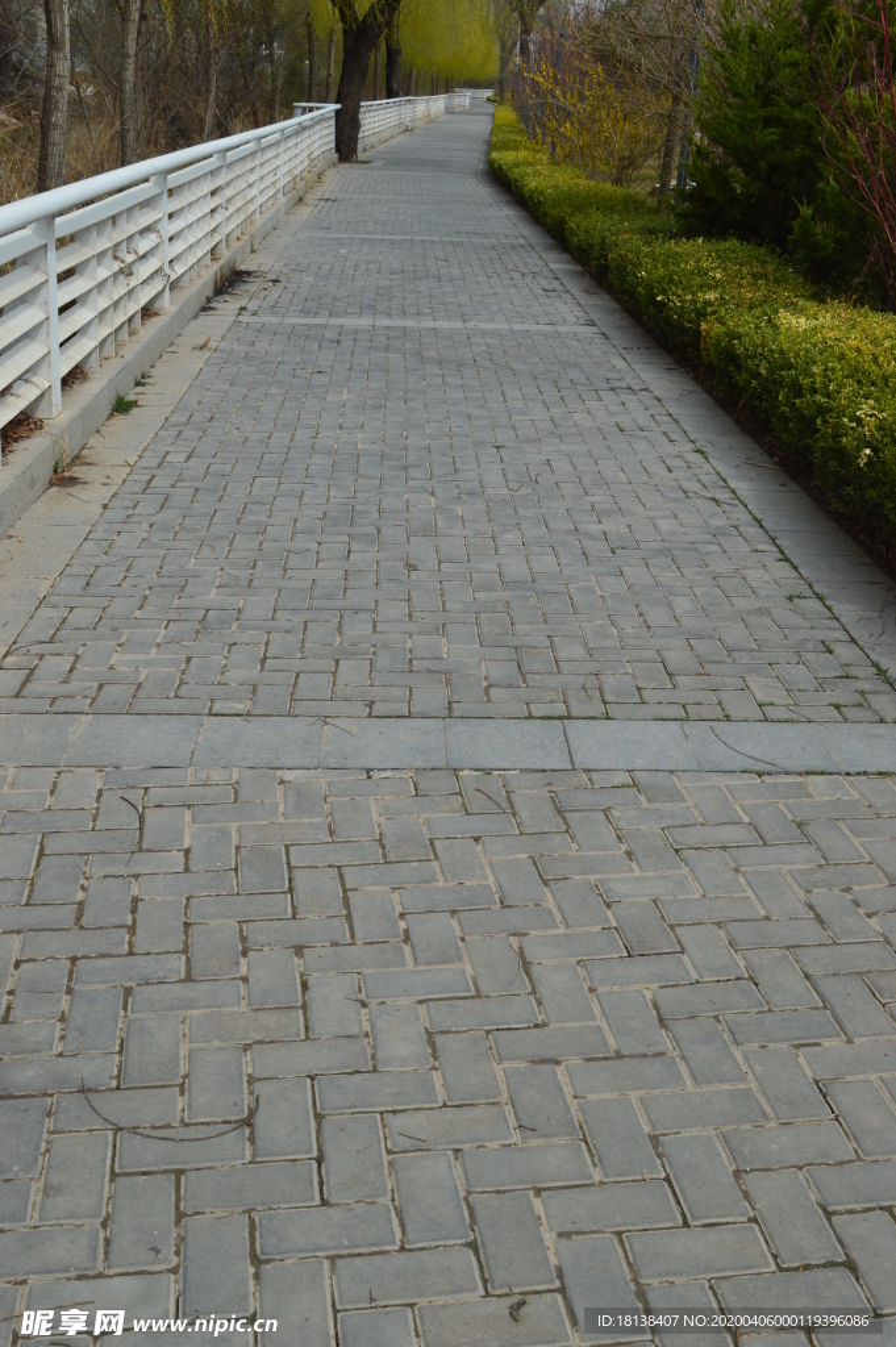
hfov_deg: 33.0
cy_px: 674
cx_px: 448
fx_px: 1514
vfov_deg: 48.0
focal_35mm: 40
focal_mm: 27
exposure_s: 1/500
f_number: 11
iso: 280
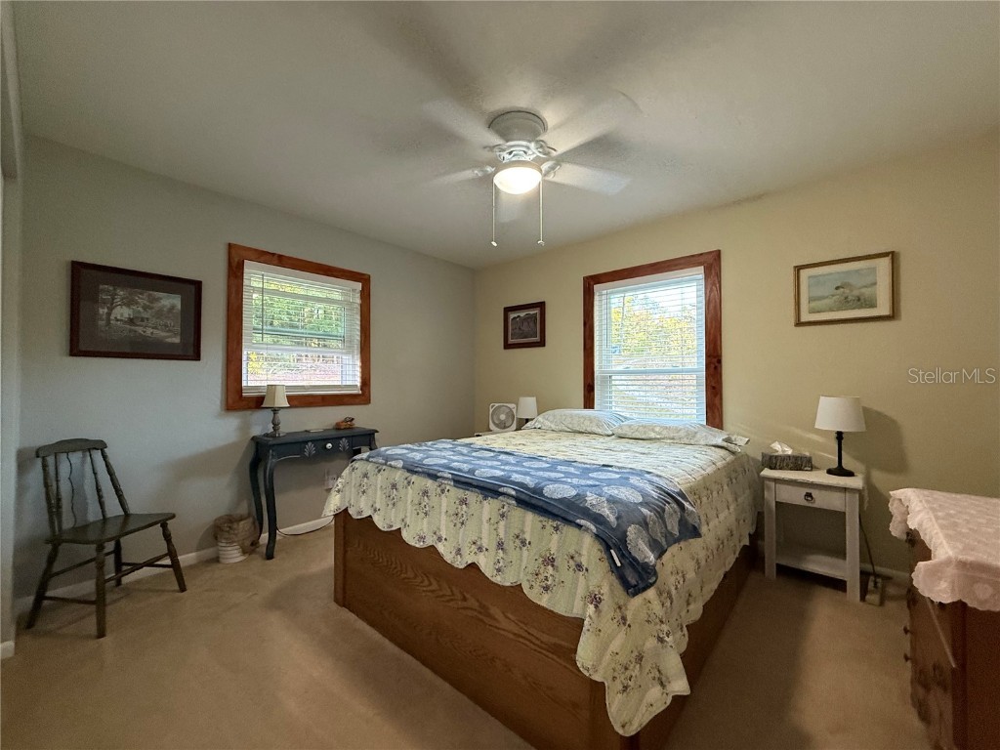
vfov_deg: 85.7
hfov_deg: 102.1
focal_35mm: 14
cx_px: 500
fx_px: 404
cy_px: 375
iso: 400
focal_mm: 2.22
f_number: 2.2
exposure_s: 1/60
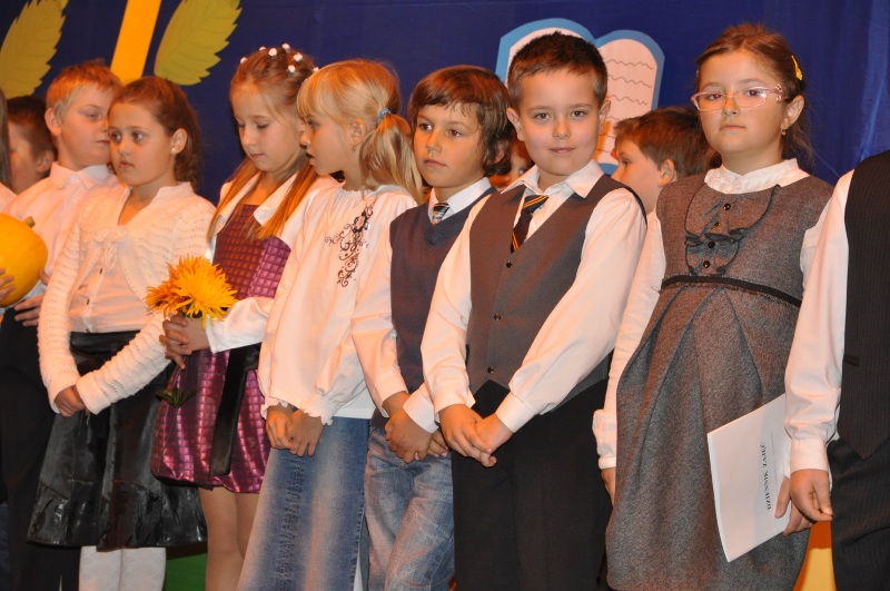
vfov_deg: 10.7
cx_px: 445
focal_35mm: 128
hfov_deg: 16.1
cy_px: 296
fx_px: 3148
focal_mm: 85
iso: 1000
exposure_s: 1/60
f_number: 6.3
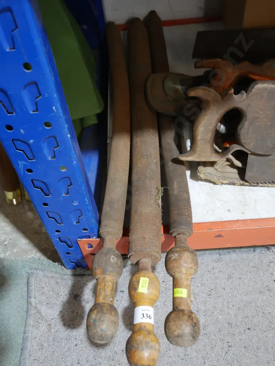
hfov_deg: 37.8
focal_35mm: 38
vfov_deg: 49.0
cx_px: 138
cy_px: 183
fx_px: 402
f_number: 4.1
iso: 1000
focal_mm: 19
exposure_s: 1/60
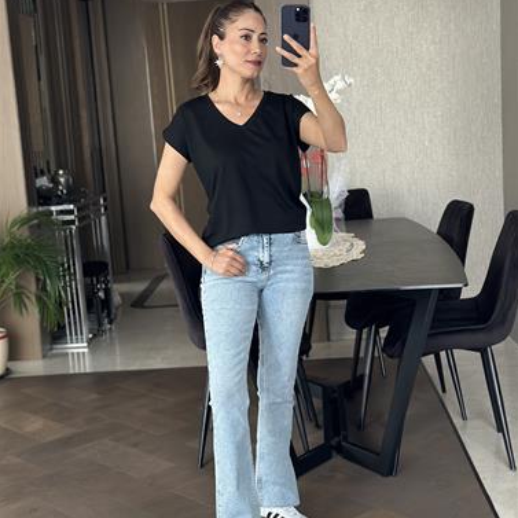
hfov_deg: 30.0
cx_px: 260
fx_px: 965
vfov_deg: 30.0
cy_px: 273
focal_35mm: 57
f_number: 1.78
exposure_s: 1/46
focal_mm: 6.86
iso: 320
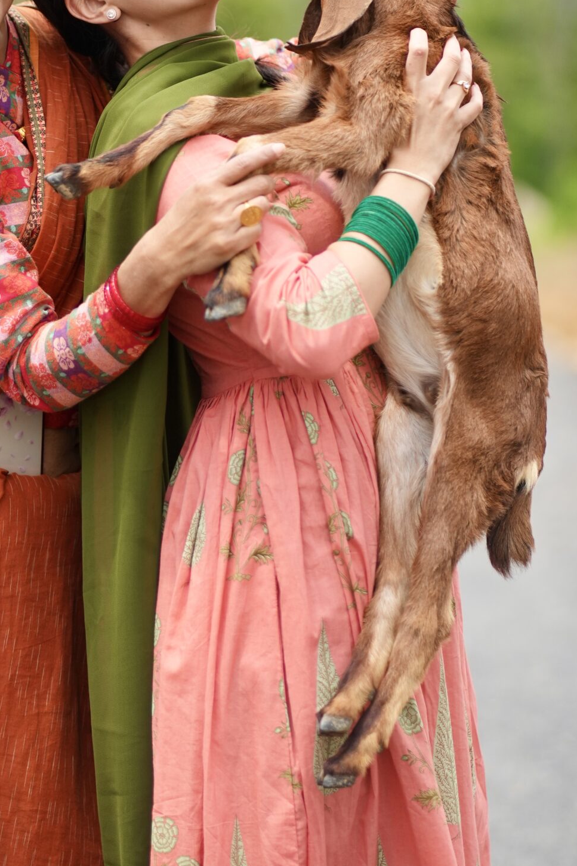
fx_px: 3607
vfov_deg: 13.7
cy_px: 348
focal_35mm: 150
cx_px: 136
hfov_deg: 9.1
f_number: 1.8
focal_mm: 85
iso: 320
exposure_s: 1/5000
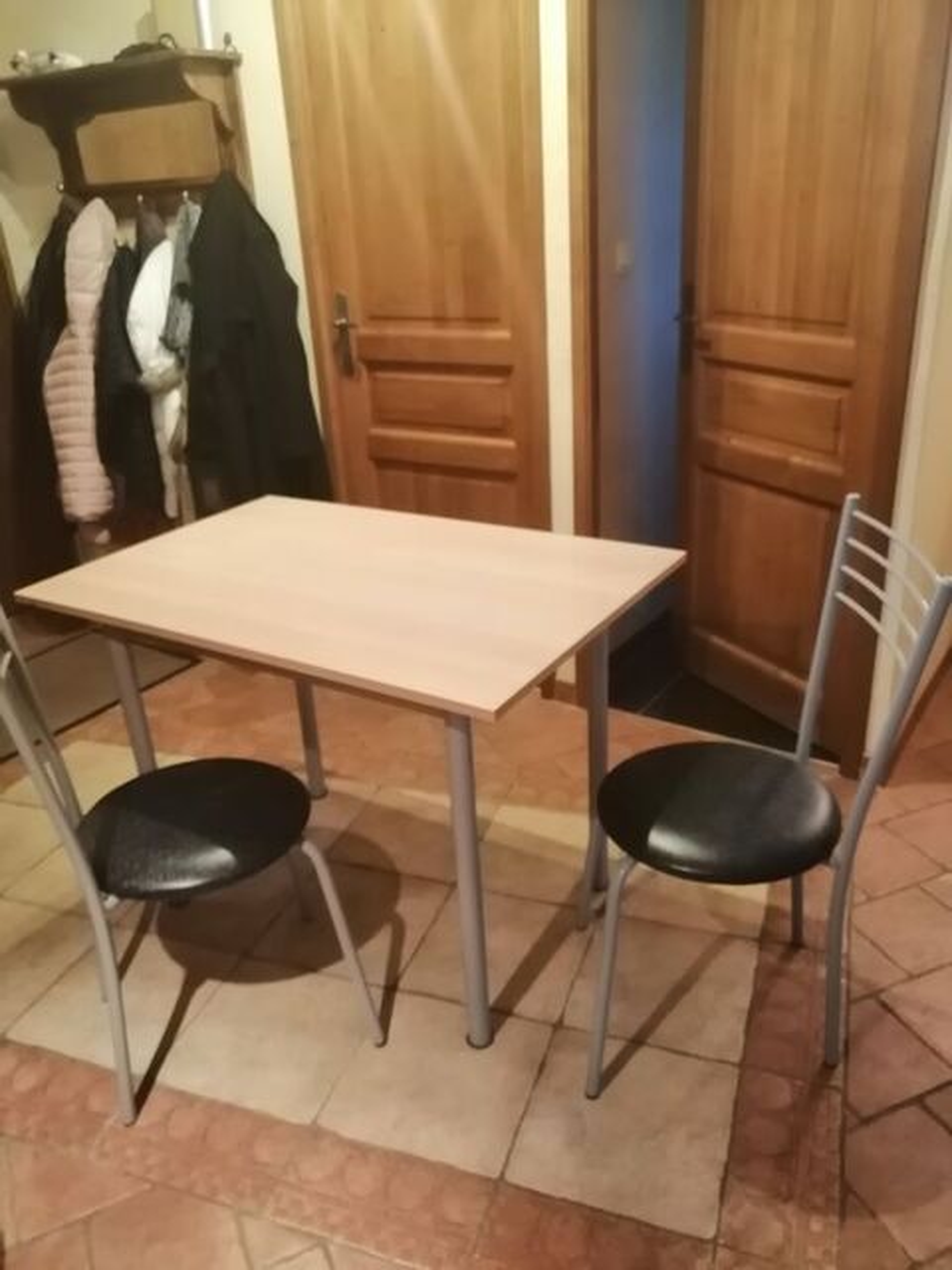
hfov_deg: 51.4
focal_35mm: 27
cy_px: 635
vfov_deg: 65.3
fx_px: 990
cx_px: 476
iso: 640
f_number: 1.8
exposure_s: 1/20
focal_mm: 3.88
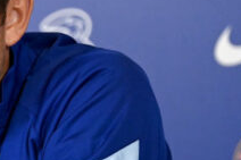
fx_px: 3278
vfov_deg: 2.8
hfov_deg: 4.2
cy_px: 137
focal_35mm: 490
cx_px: -117
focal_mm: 135
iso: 3200
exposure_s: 1/500
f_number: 2.8
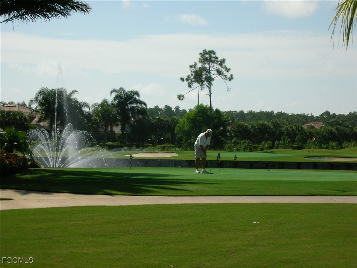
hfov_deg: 18.7
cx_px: 178
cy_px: 134
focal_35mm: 105
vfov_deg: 14.1
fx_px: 1083
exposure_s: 1/76.3
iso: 50
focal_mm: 17.4
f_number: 15.1
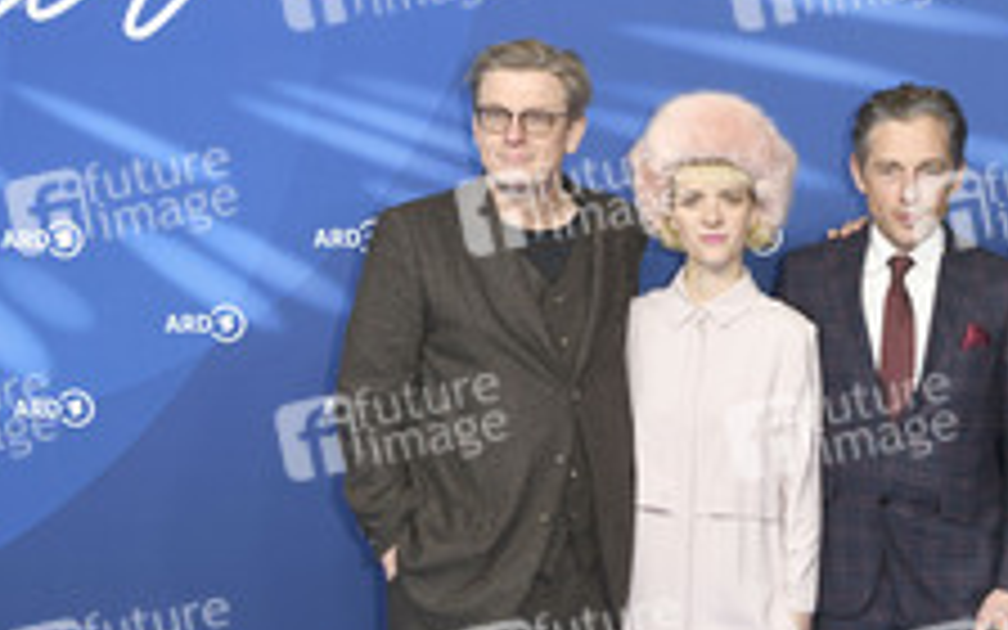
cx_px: 902
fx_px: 2143
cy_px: 540
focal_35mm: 78
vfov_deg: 16.5
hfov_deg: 25.7
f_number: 4
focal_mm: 38
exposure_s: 1/320
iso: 800
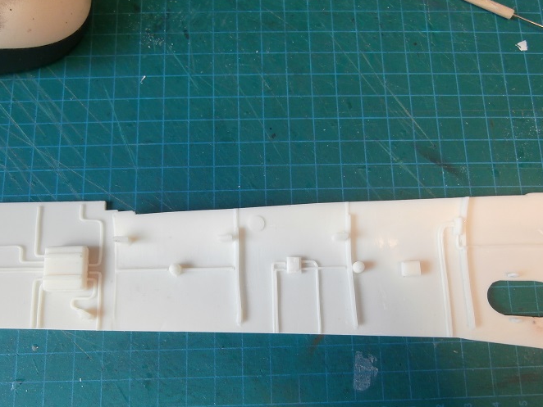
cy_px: 235
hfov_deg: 61.6
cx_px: 259
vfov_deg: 48.1
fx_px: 455
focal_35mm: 29
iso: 160
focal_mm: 4.2
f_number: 3
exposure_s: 1/30
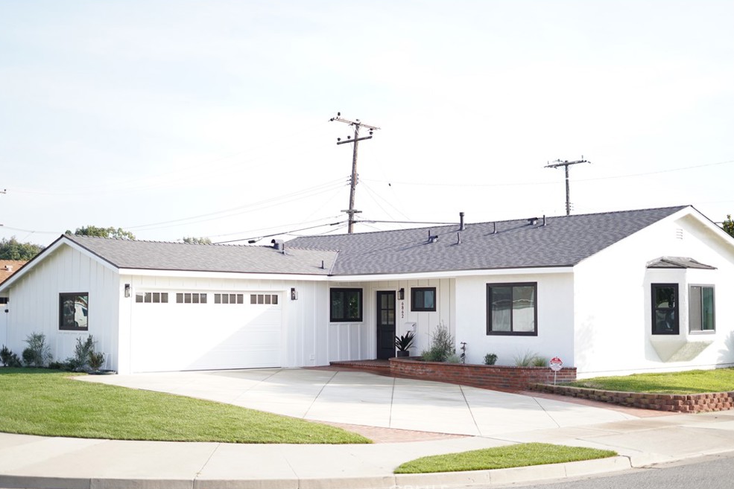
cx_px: 364
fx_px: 1060
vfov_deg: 26.0
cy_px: 248
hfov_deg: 38.2
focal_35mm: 52
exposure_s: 1/2000
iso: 200
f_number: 1.8
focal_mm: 50
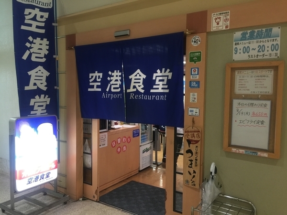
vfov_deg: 48.2
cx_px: 144
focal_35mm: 29
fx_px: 240
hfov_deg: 61.7
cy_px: 108
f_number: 2.2
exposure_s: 1/15
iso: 50
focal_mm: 4.15
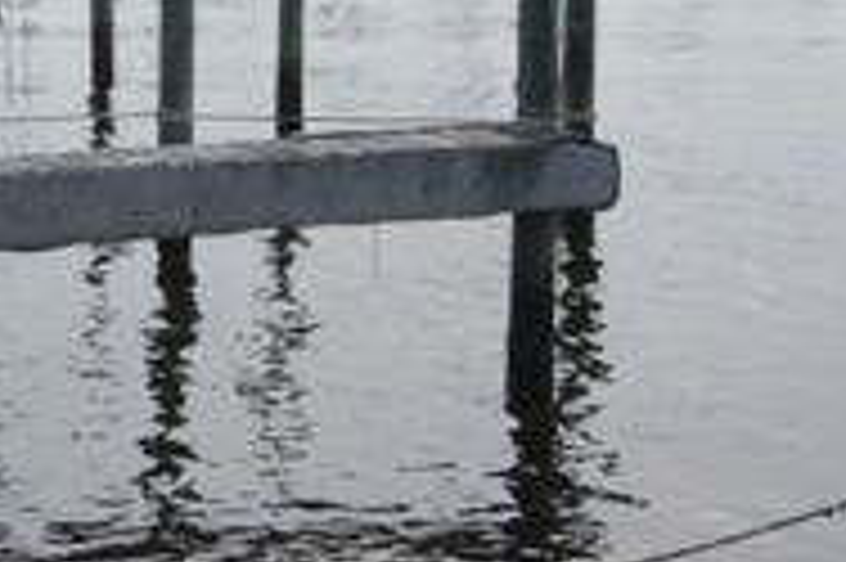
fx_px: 2442
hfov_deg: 19.4
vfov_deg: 12.7
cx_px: 112
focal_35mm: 104
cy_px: -155
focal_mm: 26
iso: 100
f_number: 16
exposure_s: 1/160
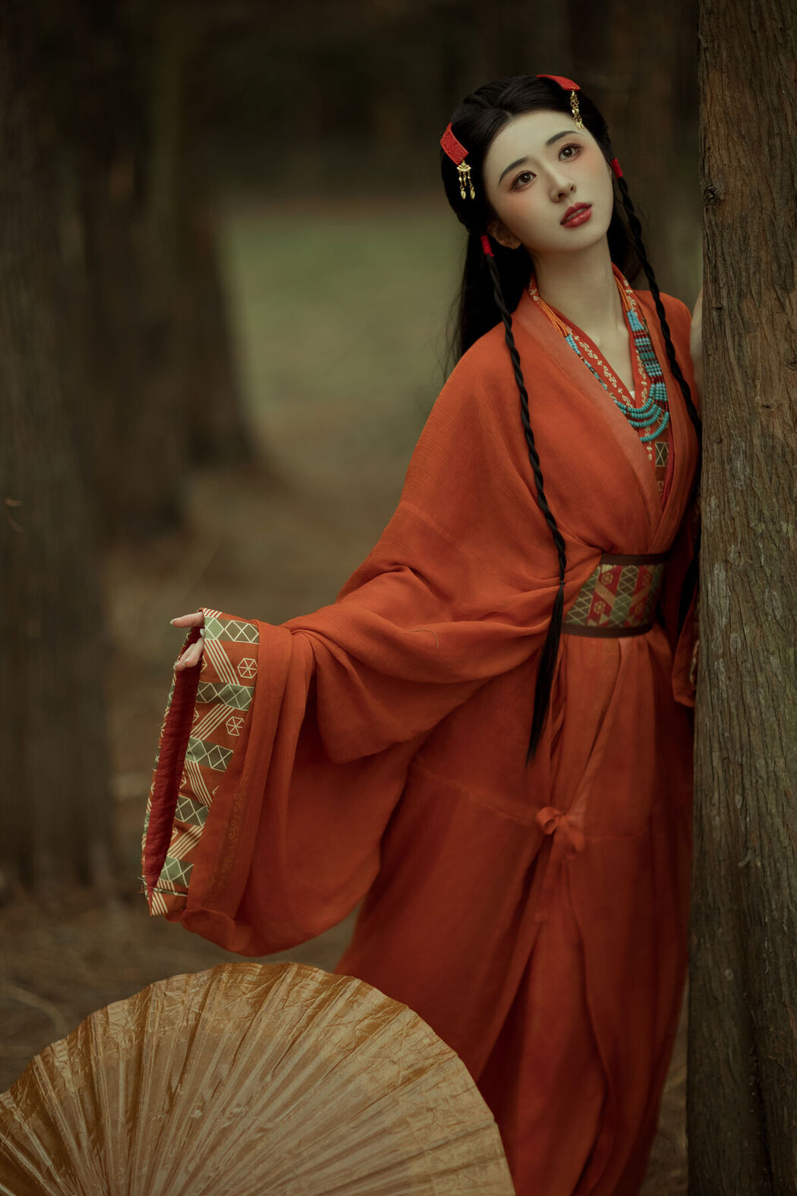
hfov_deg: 16.1
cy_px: 598
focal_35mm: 85
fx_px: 2822
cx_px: 398
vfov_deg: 23.9
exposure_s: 1/640
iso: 100
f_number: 1.4
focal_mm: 85
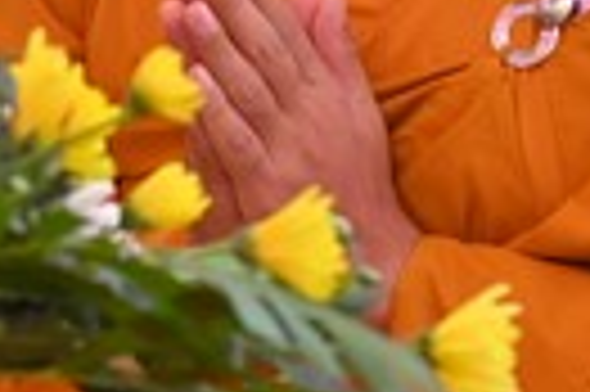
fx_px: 6891
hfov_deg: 4.8
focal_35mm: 421
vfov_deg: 3.3
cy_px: 178
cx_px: -527
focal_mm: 85
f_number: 3.5
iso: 800
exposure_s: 1/125
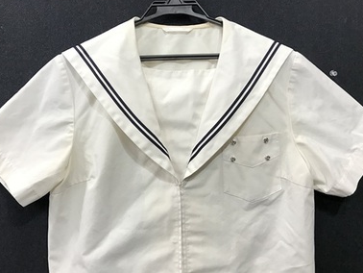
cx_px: 172
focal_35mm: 37
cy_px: 154
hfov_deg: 50.1
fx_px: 388
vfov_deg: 38.6
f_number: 1.8
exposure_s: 1/33
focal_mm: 3.99
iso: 25
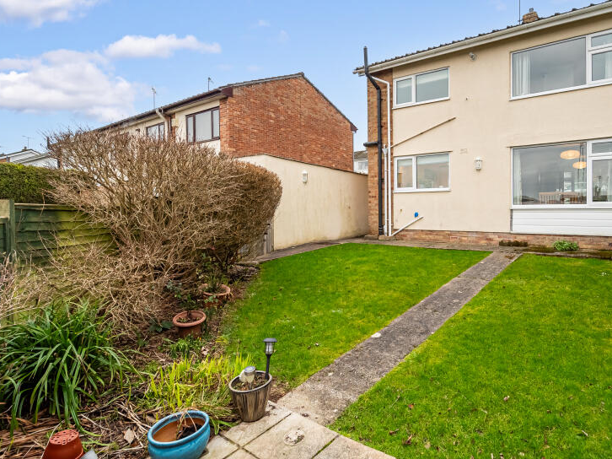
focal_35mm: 19
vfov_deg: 68.6
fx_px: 336
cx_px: 385
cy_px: 221
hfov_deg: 83.0
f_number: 6.3
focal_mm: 14
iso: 1000
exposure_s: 1/200
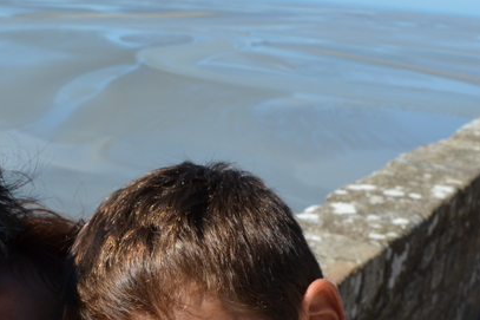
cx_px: 147
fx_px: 906
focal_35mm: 68
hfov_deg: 29.4
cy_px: 194
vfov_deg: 20.0
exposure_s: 1/250
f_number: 8
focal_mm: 18
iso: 100
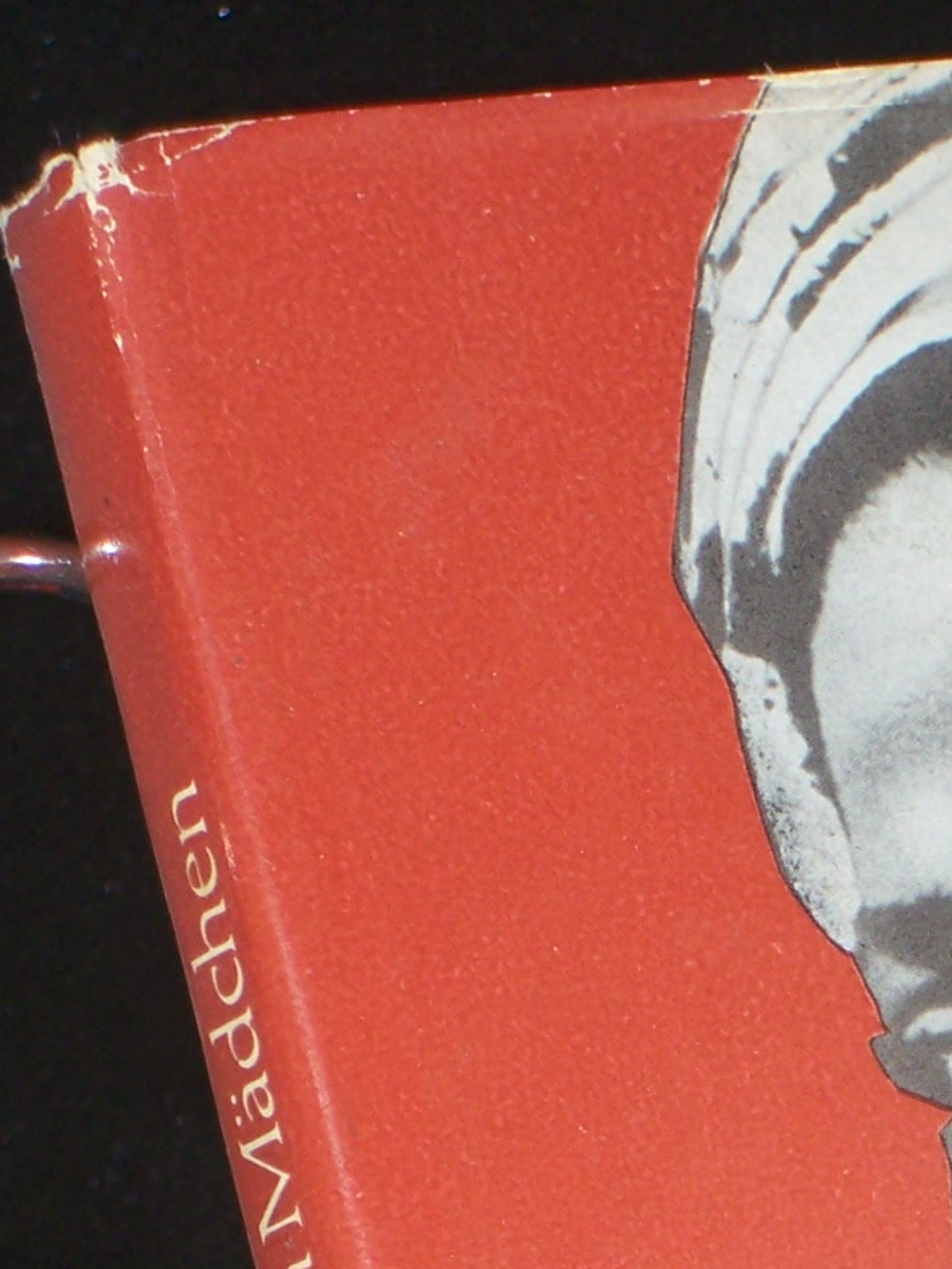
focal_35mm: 266
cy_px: 1457
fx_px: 9751
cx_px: 1117
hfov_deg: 5.6
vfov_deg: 7.4
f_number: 4.6
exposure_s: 1/100
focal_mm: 16.8
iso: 80
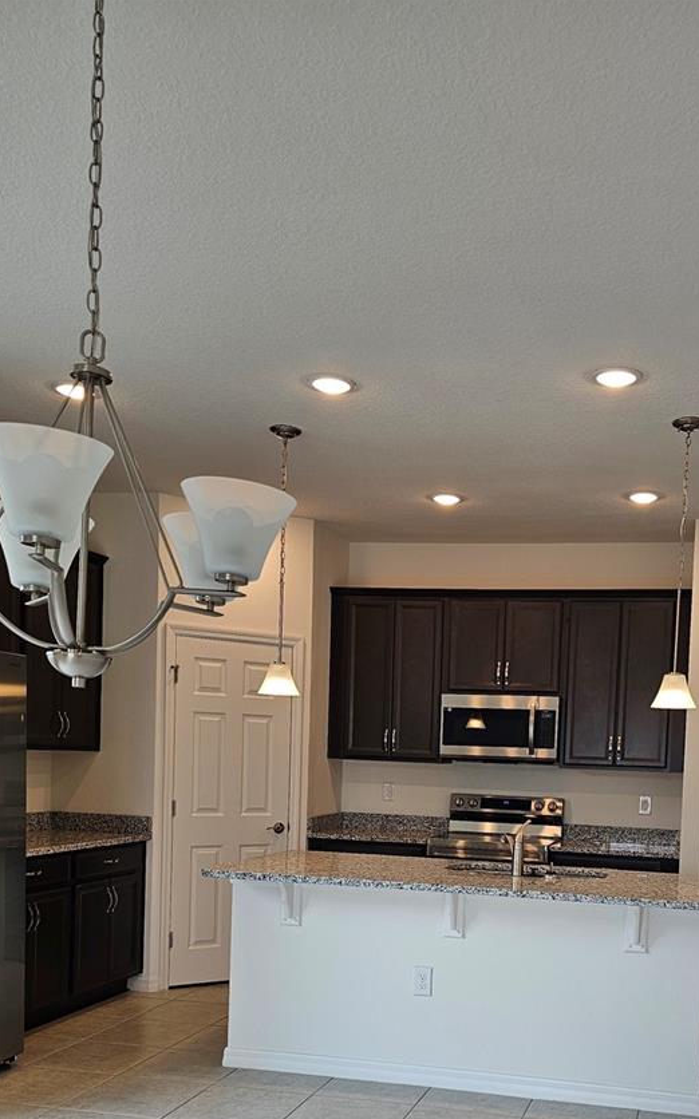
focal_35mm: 35
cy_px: 798
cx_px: 470
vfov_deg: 53.5
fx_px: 1068
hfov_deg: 35.9
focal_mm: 6.3
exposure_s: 1/120
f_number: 1.7
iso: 40
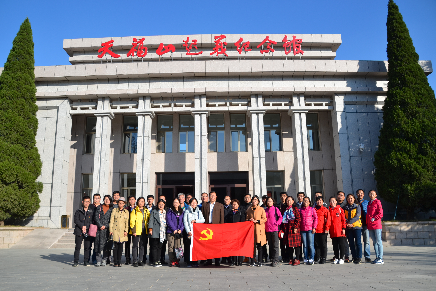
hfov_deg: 67.4
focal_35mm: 27
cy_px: 146
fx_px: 327
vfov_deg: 47.9
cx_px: 218
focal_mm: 18
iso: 100
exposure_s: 1/200
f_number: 7.1
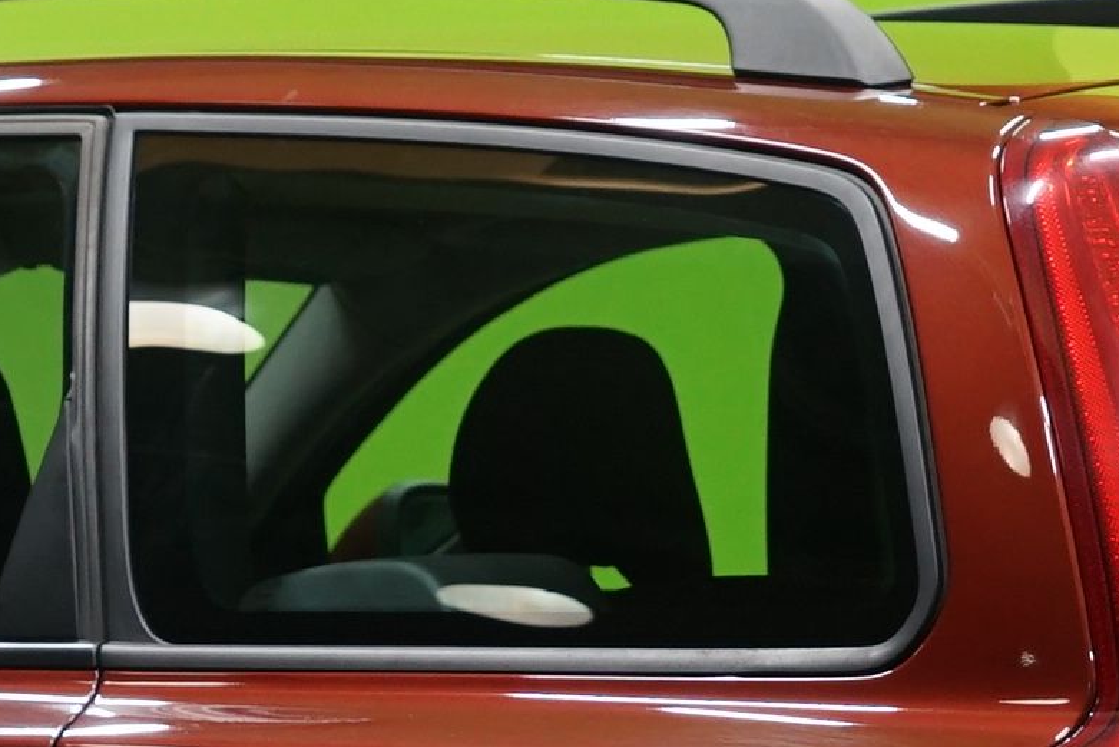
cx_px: 451
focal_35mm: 257
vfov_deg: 5.3
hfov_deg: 8.0
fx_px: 7989
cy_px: 932
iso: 800
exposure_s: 1/20
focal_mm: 51
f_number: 5.6
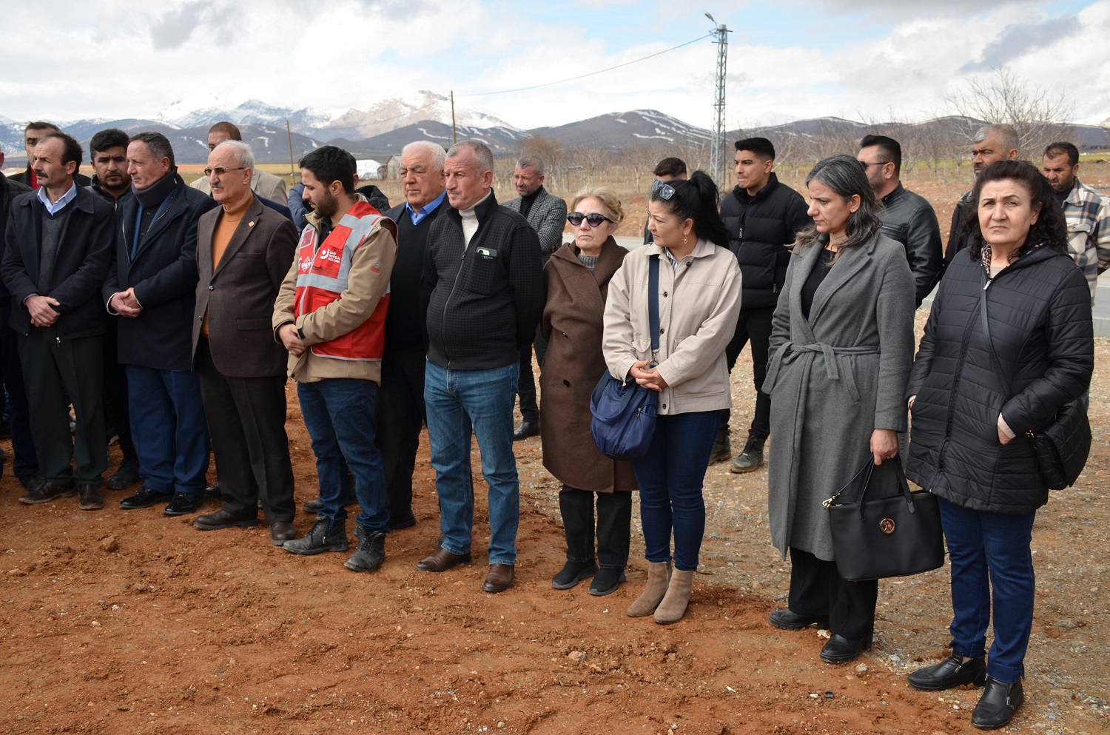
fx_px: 1108
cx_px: 555
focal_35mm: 36
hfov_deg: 53.2
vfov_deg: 36.7
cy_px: 368
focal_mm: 24
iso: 100
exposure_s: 1/200
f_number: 7.1
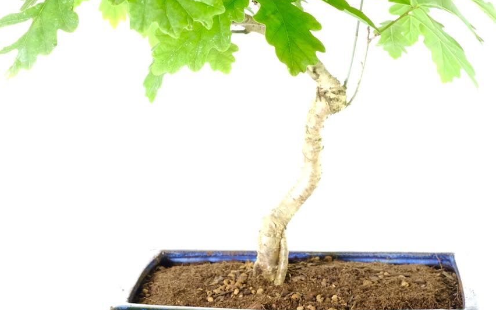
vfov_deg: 13.7
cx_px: 248
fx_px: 1284
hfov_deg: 21.9
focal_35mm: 95
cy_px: 51
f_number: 9
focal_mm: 41.1
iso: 3200
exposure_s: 1/40
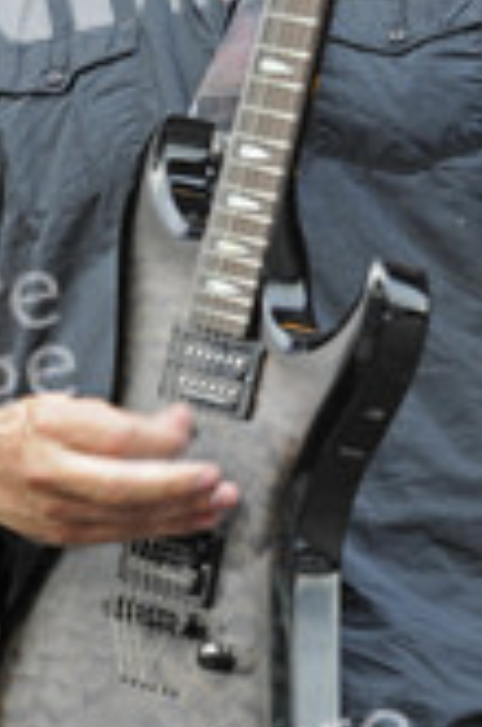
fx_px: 5848
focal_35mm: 290
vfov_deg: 7.1
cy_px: 158
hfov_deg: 4.7
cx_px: 329
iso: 640
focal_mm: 80
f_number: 3.2
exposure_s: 1/125
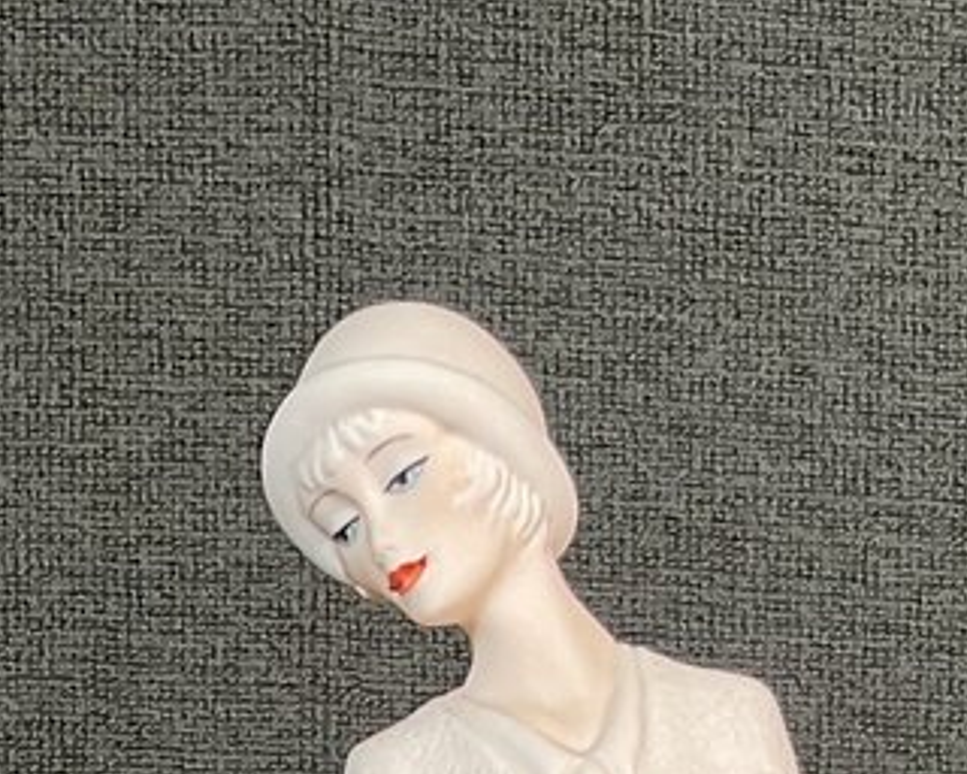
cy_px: 1707
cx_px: 47
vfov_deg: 10.3
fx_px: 3835
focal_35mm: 134
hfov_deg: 14.2
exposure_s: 1/60
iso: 40
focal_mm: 3
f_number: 1.8
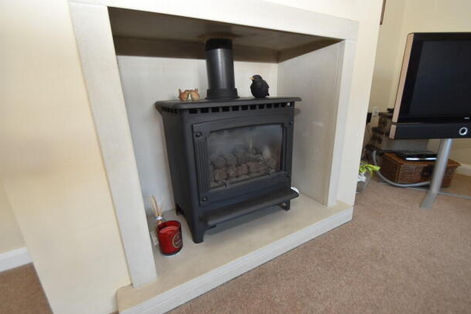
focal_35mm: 16
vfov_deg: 73.8
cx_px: 241
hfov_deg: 96.7
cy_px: 162
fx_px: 209
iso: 800
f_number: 4
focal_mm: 10
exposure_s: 1/60
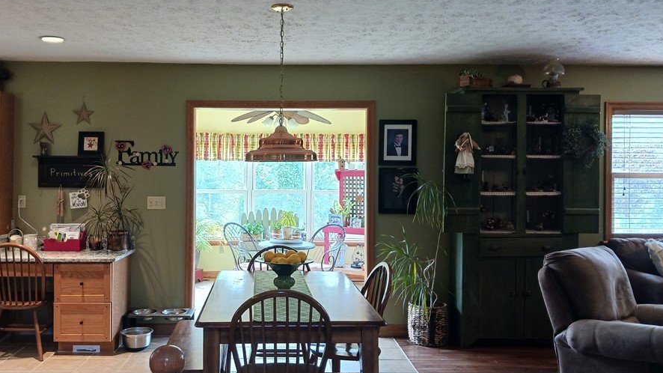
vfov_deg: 34.6
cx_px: 299
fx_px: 598
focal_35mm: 34
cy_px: 175
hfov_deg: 57.9
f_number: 1.8
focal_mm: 4
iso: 160
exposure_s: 1/60
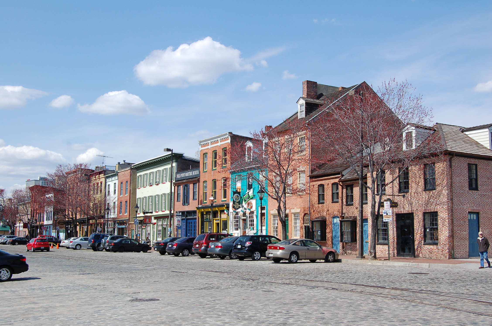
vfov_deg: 31.8
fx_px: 573
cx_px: 246
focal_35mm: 42
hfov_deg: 46.5
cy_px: 163
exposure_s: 1/250
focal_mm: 28
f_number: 10
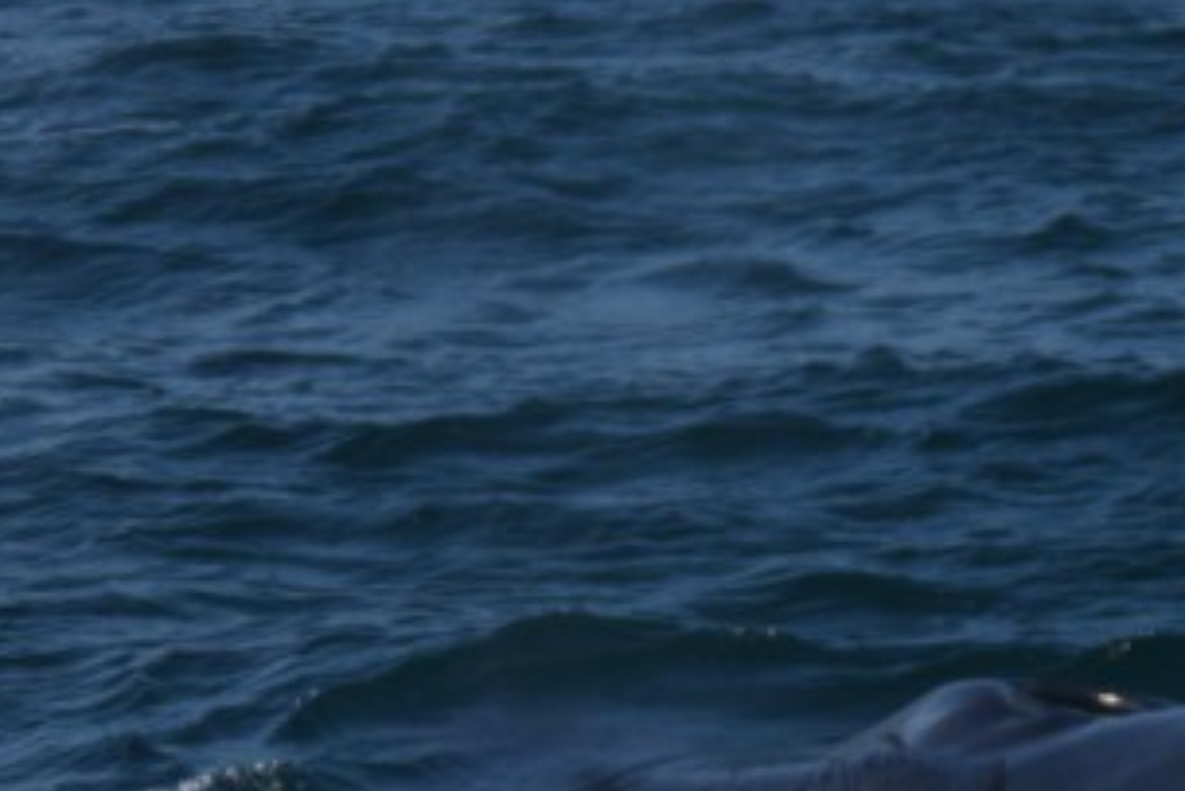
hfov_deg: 4.9
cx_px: 1146
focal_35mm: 416
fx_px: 13699
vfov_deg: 3.3
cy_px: 729
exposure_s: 1/4000
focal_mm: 78
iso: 200
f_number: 4.5
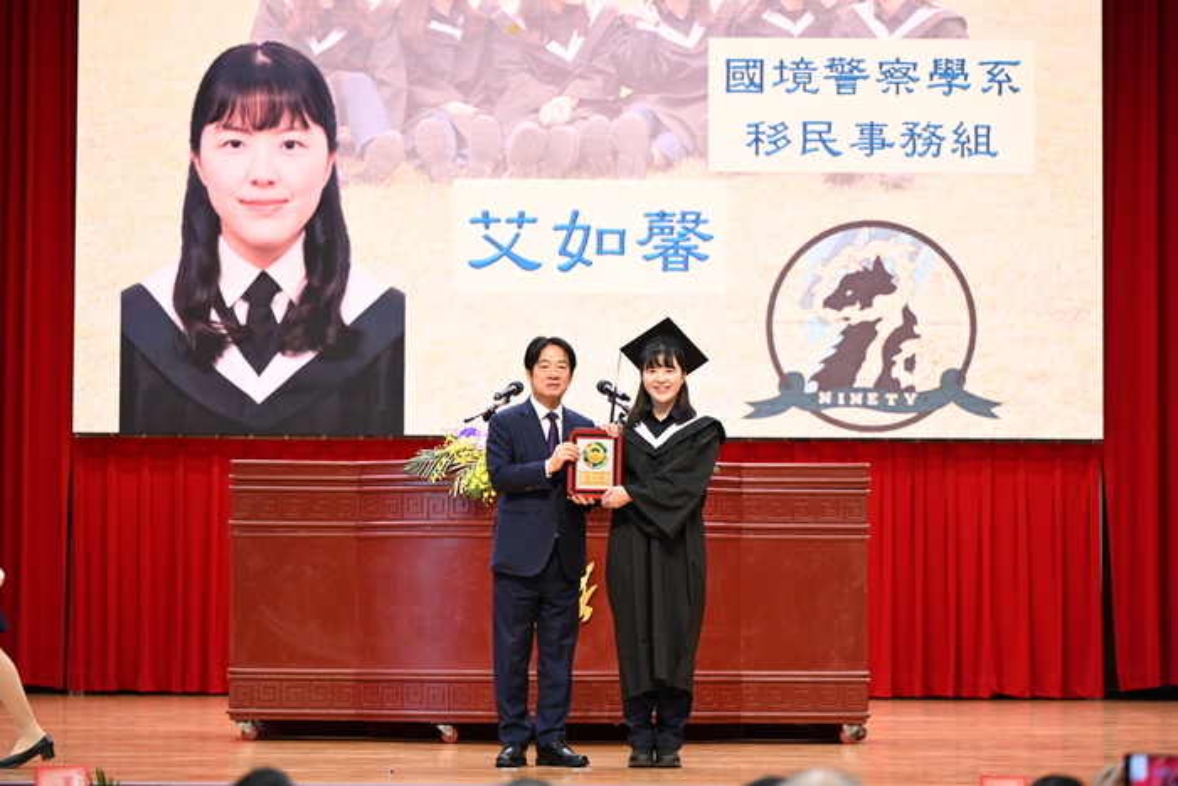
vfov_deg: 11.9
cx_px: 589
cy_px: 393
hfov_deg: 17.8
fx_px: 3764
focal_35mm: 115
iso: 500
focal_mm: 115
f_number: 2.8
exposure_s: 1/125
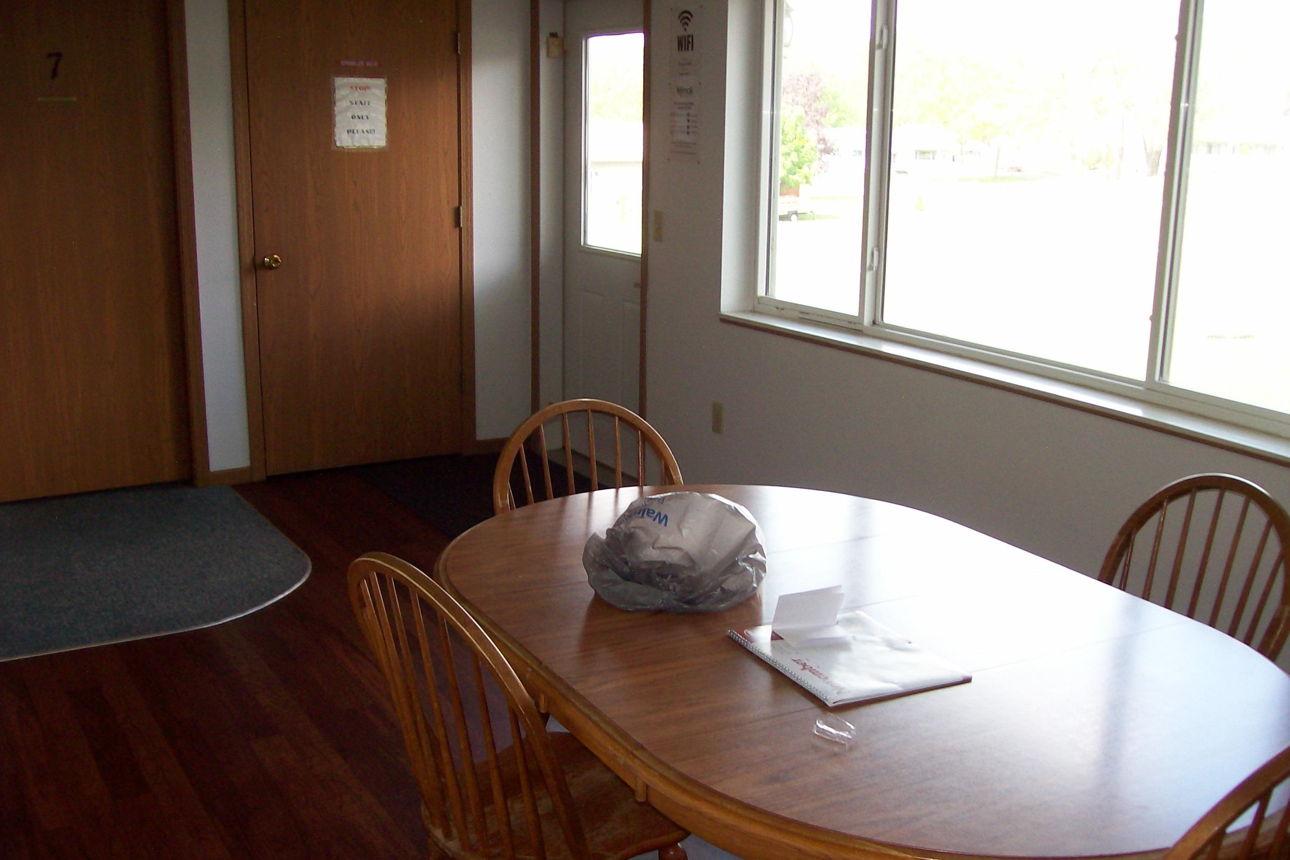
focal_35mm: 38
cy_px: 431
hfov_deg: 50.7
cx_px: 646
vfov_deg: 35.1
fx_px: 1362
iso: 80
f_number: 2.7
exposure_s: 1/83.2
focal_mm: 6
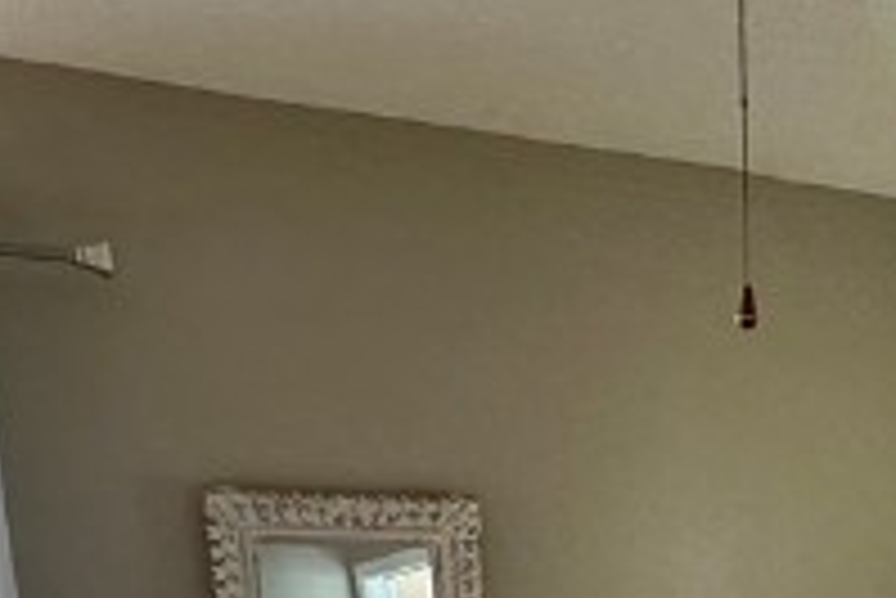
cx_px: 959
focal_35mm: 75
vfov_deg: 15.7
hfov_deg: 25.2
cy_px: 1066
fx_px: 1868
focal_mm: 2.22
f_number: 2.2
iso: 160
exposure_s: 1/120
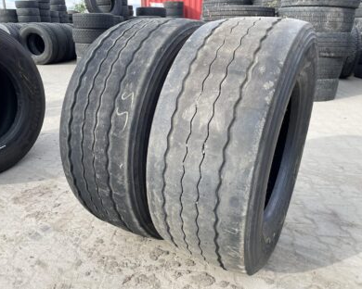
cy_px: 149
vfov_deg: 51.5
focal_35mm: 28
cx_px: 176
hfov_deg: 62.2
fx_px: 300
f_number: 1.6
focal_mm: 4.2
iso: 32
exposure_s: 1/615
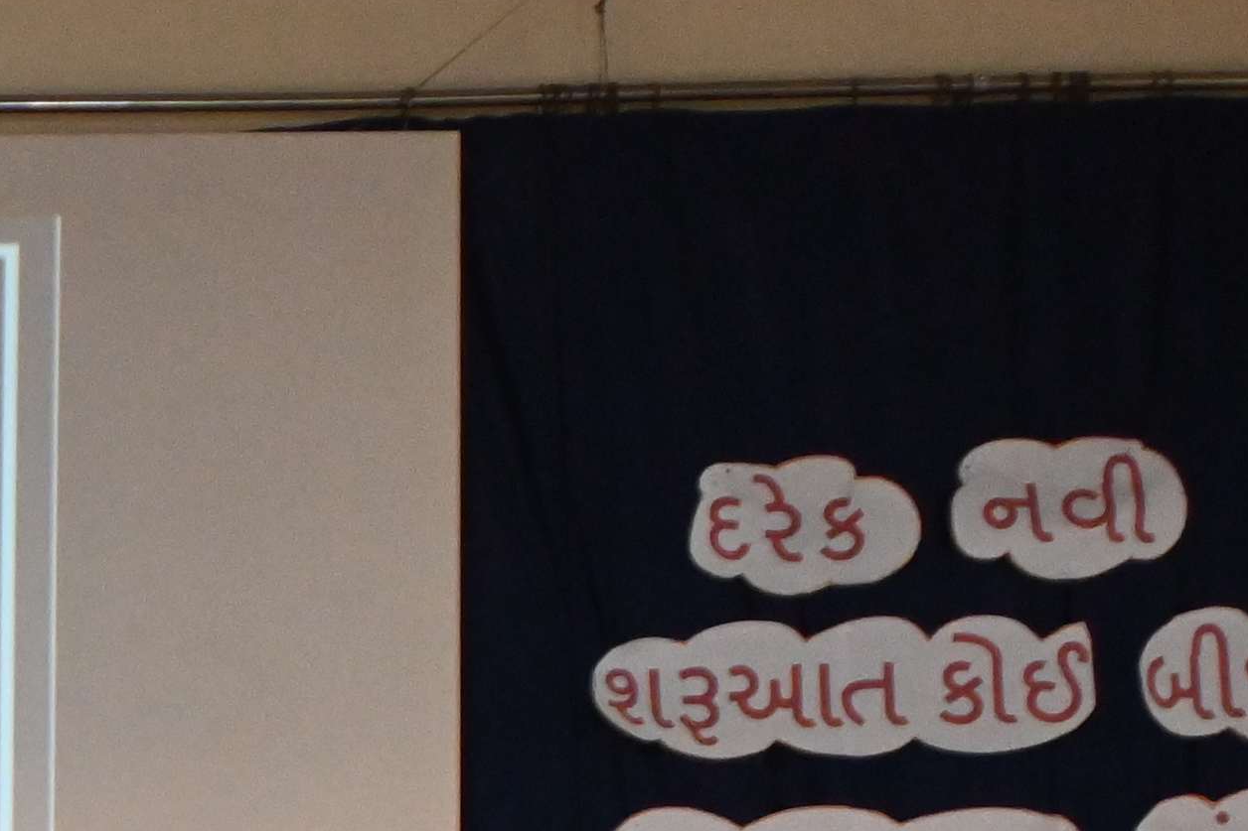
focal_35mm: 166
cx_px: -1276
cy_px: 1769
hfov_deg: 11.2
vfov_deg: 7.8
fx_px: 5761
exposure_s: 1/125
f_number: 4.2
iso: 2500
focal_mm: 25
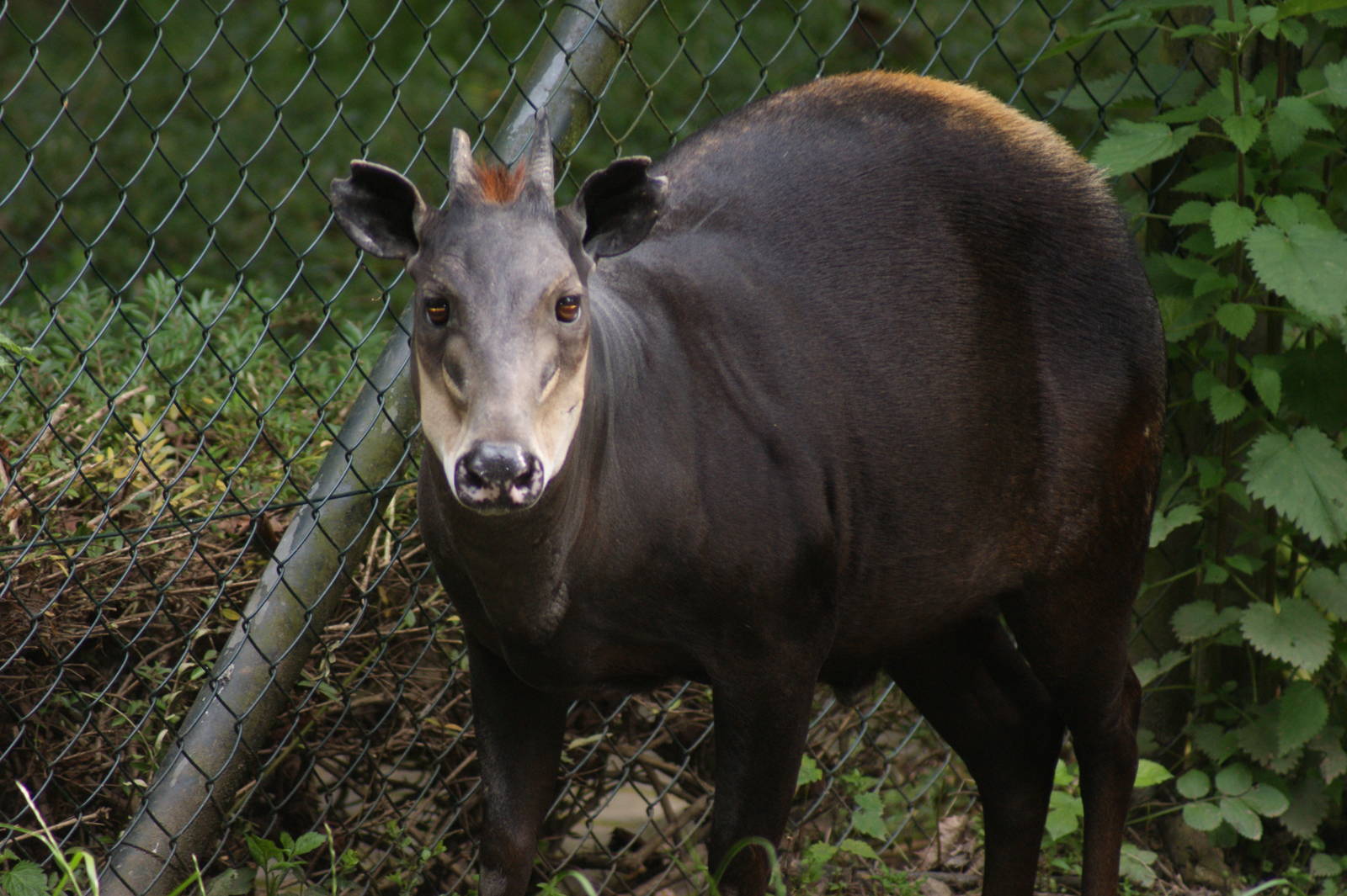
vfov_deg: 3.1
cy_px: 448
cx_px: 674
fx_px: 16828
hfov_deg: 4.6
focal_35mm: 450
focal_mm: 300
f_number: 5.6
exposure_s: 1/125
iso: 400
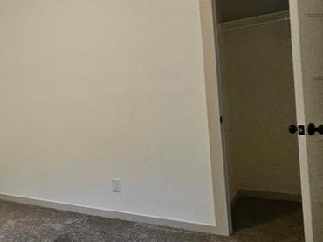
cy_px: 119
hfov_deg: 40.6
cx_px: -38
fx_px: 336
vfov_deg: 39.6
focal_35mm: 36
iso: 320
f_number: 2.2
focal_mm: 1.74
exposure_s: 1/30
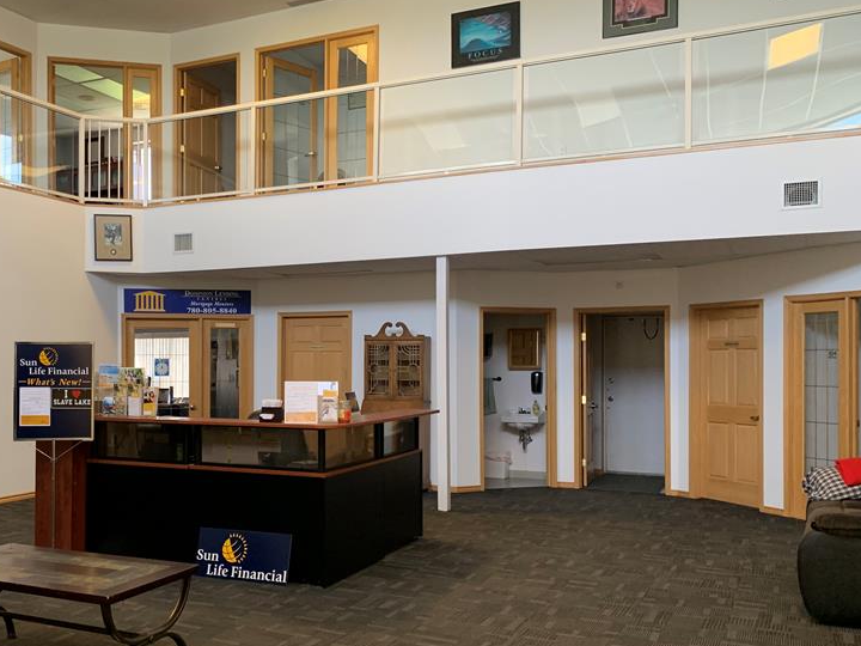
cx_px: 270
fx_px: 920
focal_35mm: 37
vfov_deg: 38.6
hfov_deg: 49.1
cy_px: 367
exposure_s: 1/60
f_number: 1.8
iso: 125
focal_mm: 4.25
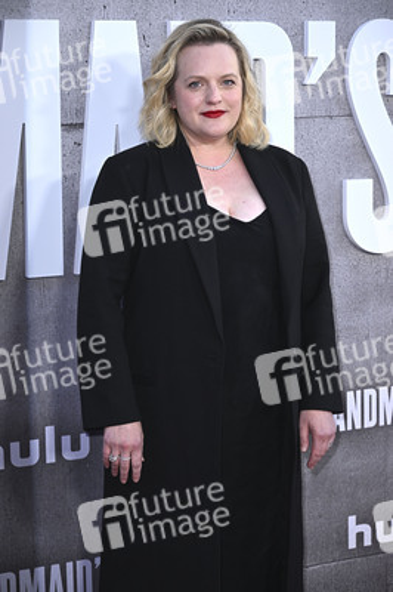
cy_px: 296
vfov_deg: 21.3
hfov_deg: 14.2
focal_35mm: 96
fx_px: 1575
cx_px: 196
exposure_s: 1/250
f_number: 6.3
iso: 800
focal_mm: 96
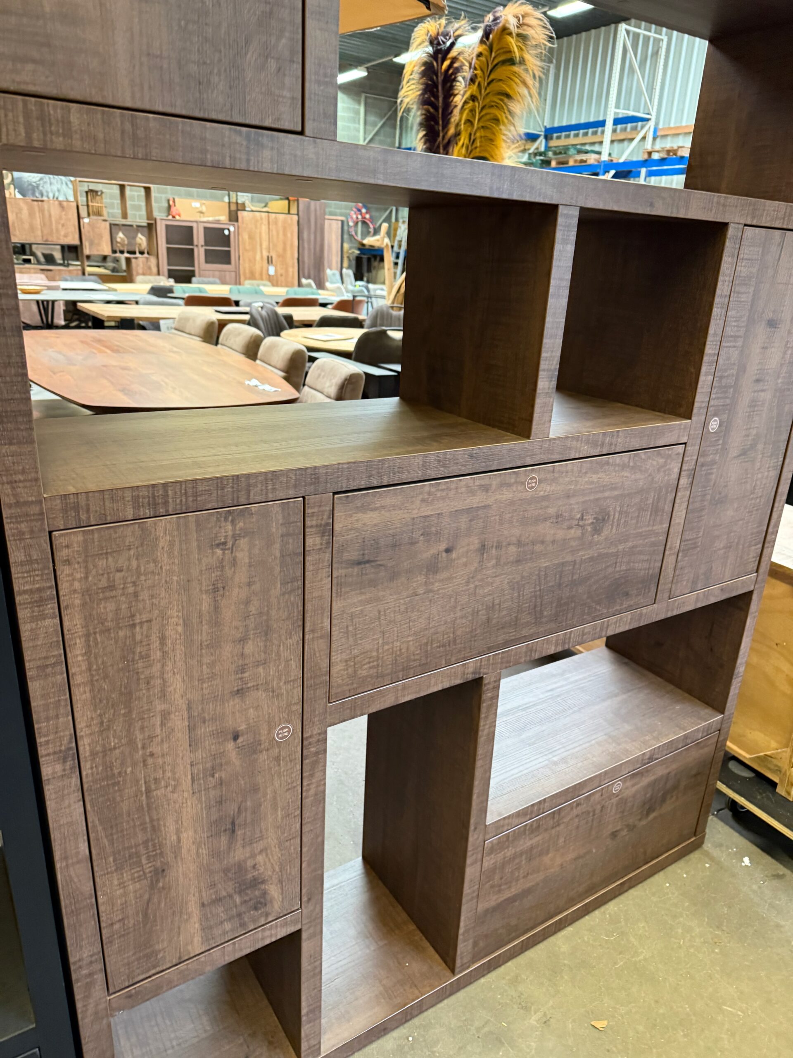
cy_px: 529
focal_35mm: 24
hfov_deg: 56.8
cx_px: 396
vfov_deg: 71.6
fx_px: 733
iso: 320
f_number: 1.78
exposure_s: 1/50
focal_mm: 6.76
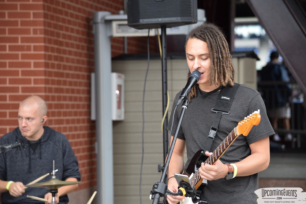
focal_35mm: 158
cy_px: 102
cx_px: 153
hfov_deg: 13.0
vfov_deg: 8.7
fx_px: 1339
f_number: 4.8
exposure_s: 1/80
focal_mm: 105
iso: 400
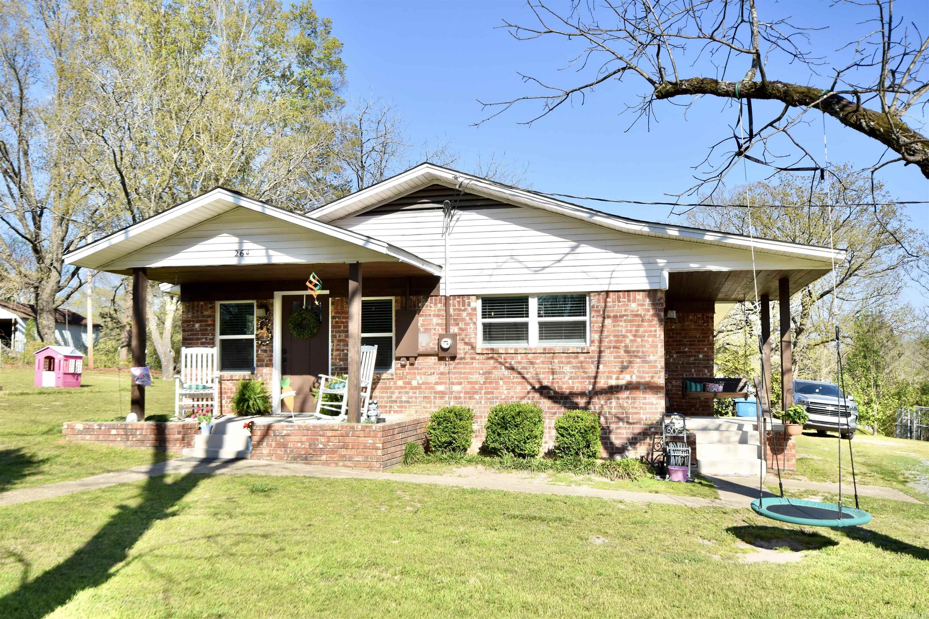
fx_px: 774
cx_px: 464
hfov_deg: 61.9
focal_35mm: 30
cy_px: 310
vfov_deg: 43.6
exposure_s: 1/400
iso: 200
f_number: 10
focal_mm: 20
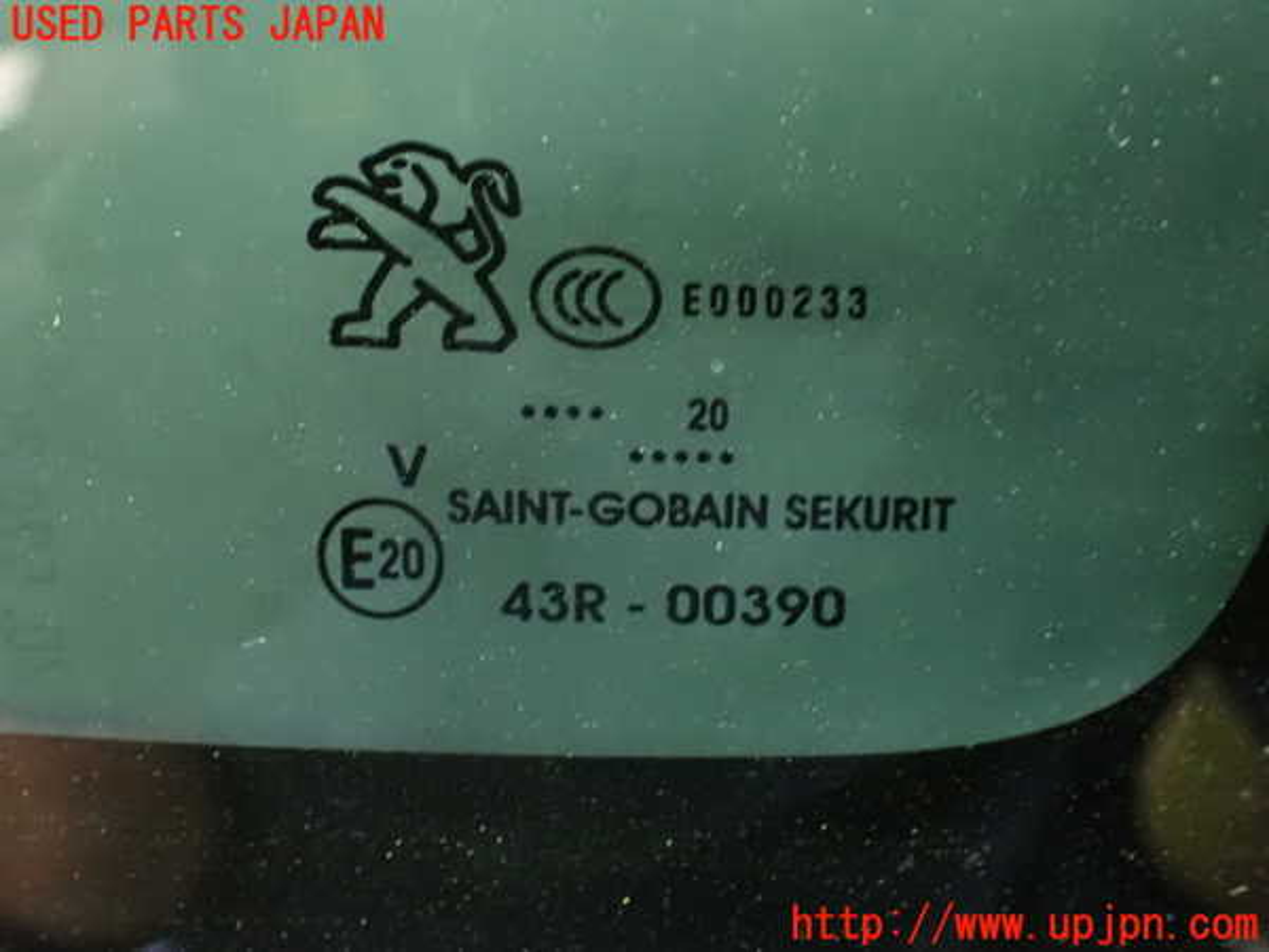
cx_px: 634
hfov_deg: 42.9
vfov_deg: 32.9
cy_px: 476
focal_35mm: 44
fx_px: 1613
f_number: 2.9
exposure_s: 1/20
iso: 1600
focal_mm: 7.84
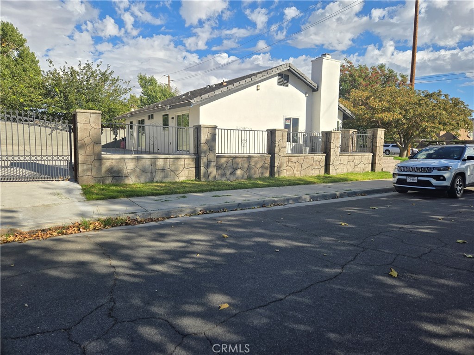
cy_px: 178
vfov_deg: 58.9
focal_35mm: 23
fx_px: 315
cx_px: 237
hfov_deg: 73.9
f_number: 1.8
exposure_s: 1/2283
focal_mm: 5.4
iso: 25
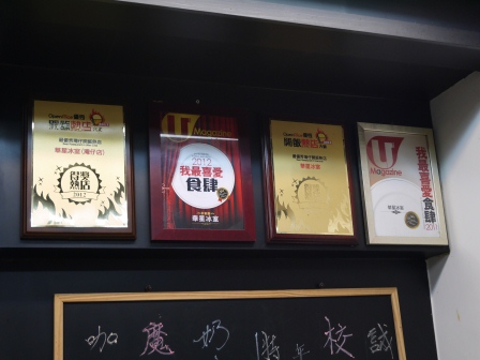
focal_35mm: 52
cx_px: 240
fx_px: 721
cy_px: 180
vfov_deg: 28.0
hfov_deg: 36.8
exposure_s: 1/60
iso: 500
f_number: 5
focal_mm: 26
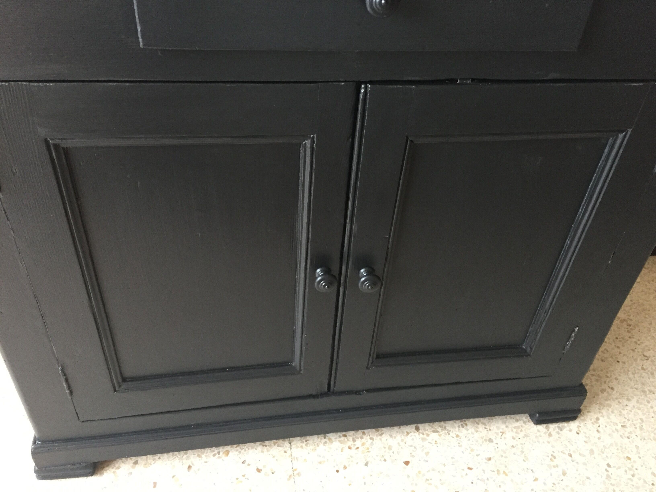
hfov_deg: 61.7
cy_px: 246
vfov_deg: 48.2
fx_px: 550
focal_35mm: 29
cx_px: 328
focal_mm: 4.15
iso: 250
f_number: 2.2
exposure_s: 1/20
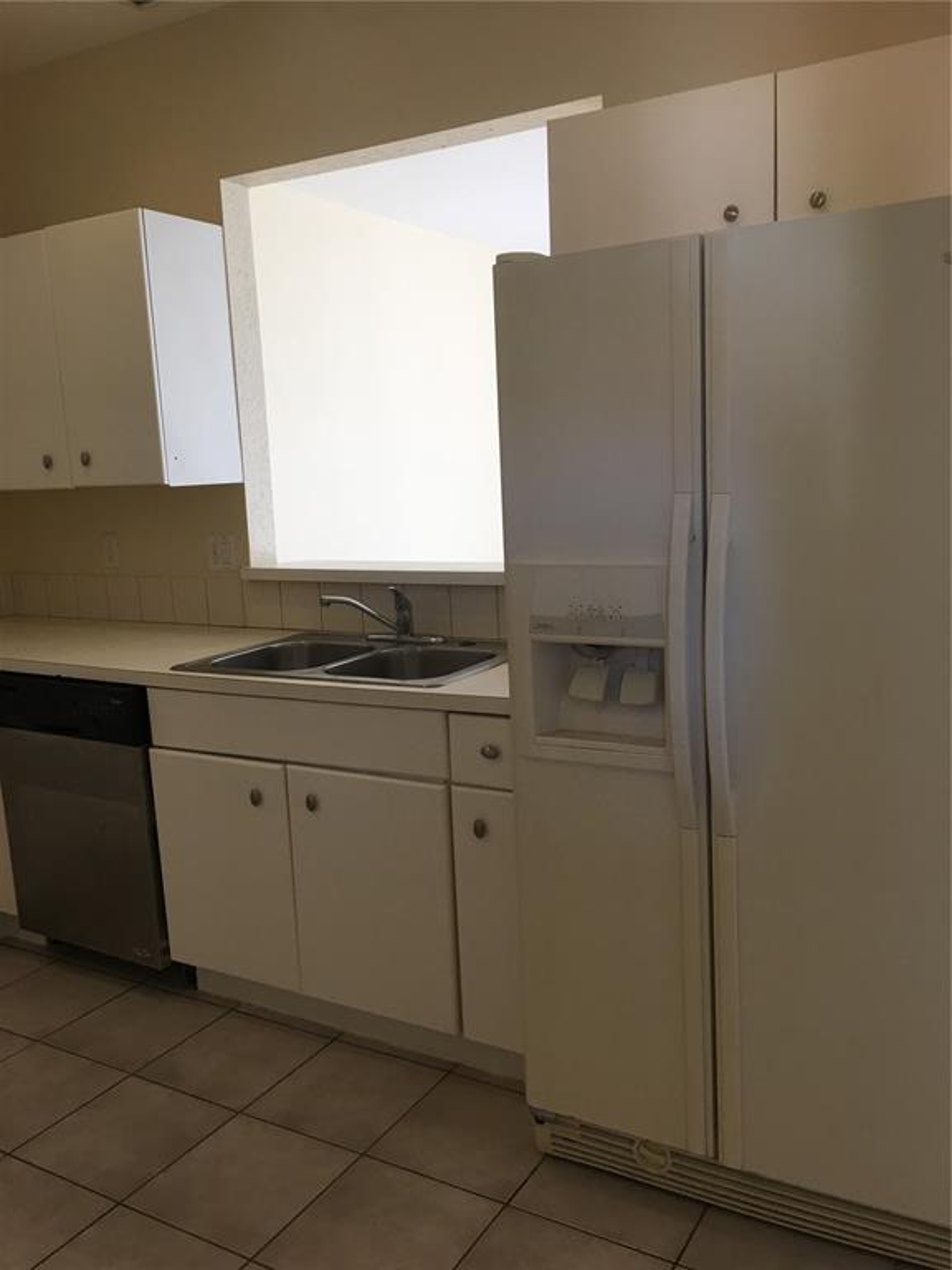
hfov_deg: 48.2
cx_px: 476
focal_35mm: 29
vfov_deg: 61.7
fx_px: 1063
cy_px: 635
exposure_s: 1/30
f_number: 2.2
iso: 25
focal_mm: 4.15
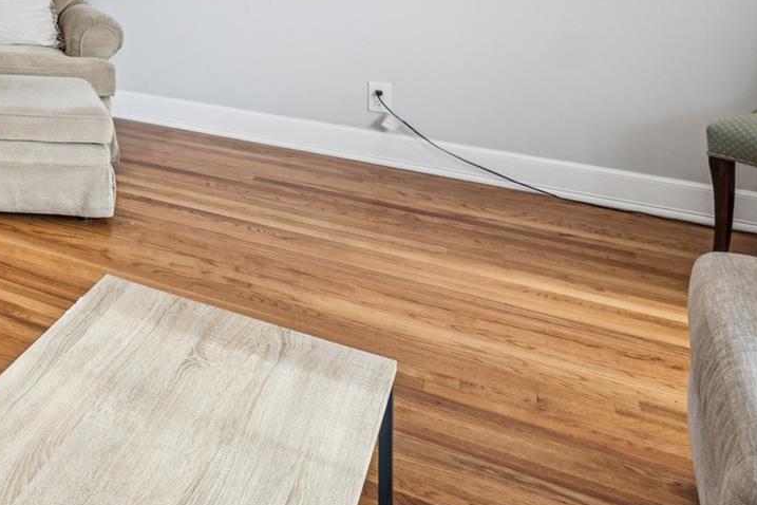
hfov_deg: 34.9
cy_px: -85
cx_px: -212
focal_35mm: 40
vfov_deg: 29.3
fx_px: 841
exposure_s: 1/40
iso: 640
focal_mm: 14
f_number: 8
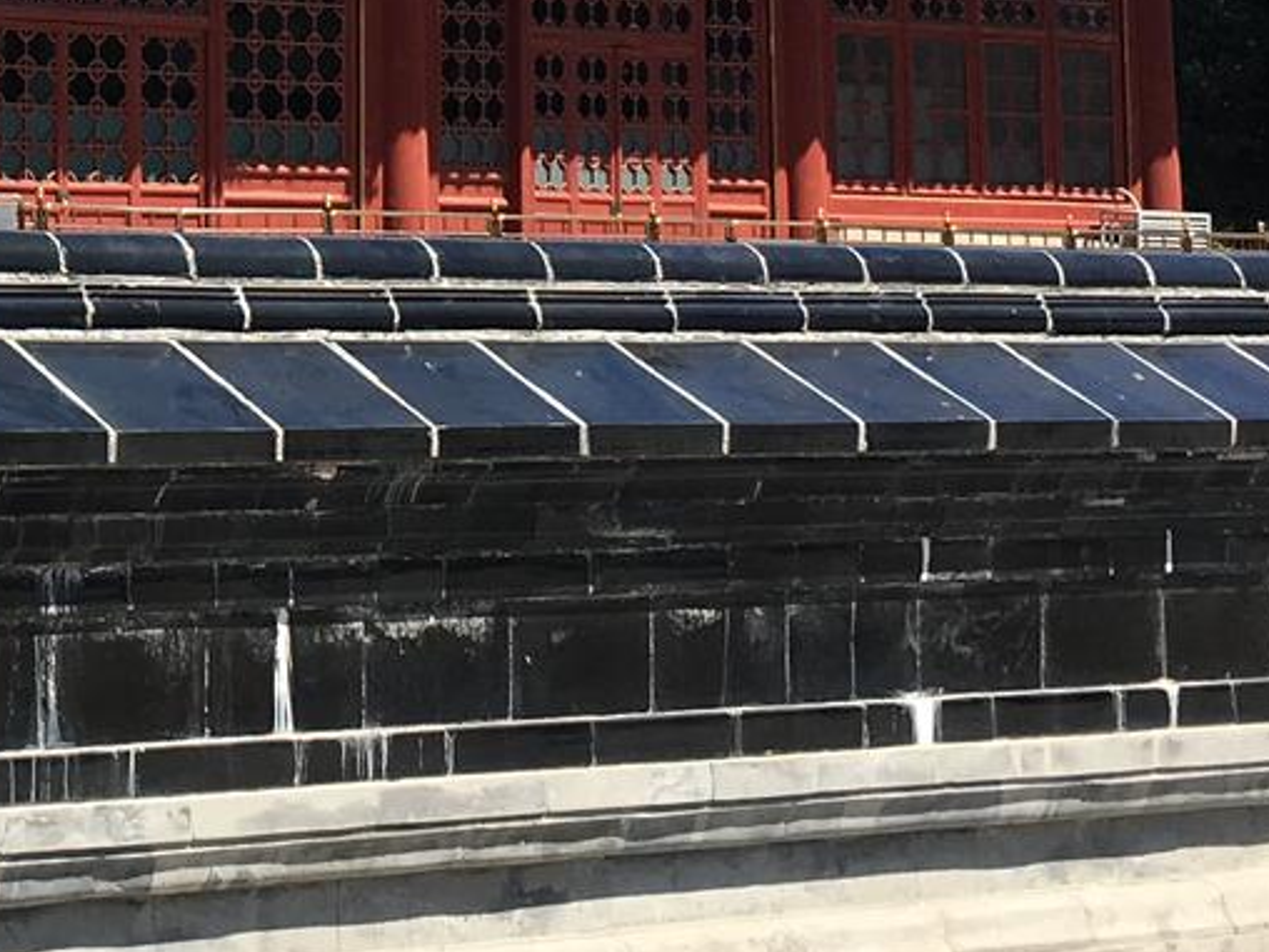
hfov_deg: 16.0
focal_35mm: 117
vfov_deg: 12.2
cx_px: -355
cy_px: -337
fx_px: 4289
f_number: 2.2
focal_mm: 4.15
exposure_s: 1/1026
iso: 25
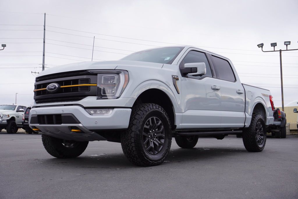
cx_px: 149
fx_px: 323
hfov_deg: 49.5
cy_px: 100
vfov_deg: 34.3
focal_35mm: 39
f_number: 6.3
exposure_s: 1/100
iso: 100
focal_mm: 26
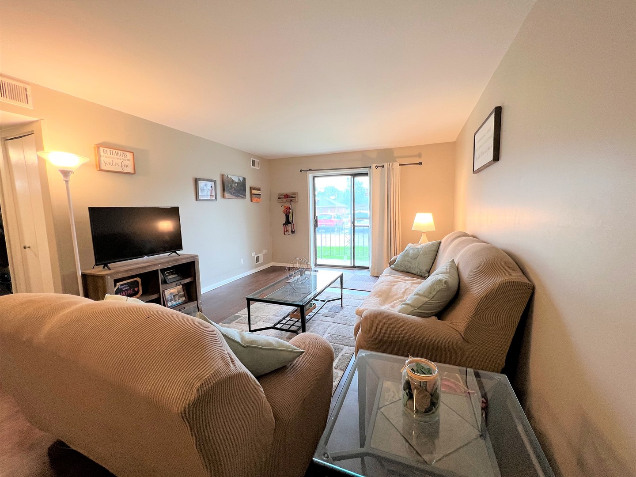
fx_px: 239
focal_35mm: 13
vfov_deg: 89.9
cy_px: 238
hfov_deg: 106.2
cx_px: 318
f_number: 1.8
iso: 125
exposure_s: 1/60
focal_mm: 1.57
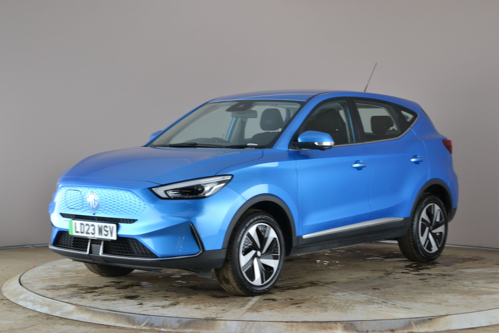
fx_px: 998
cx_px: 250
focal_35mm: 72
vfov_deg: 18.9
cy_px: 166
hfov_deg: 28.1
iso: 640
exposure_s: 1/10
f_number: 11
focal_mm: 48
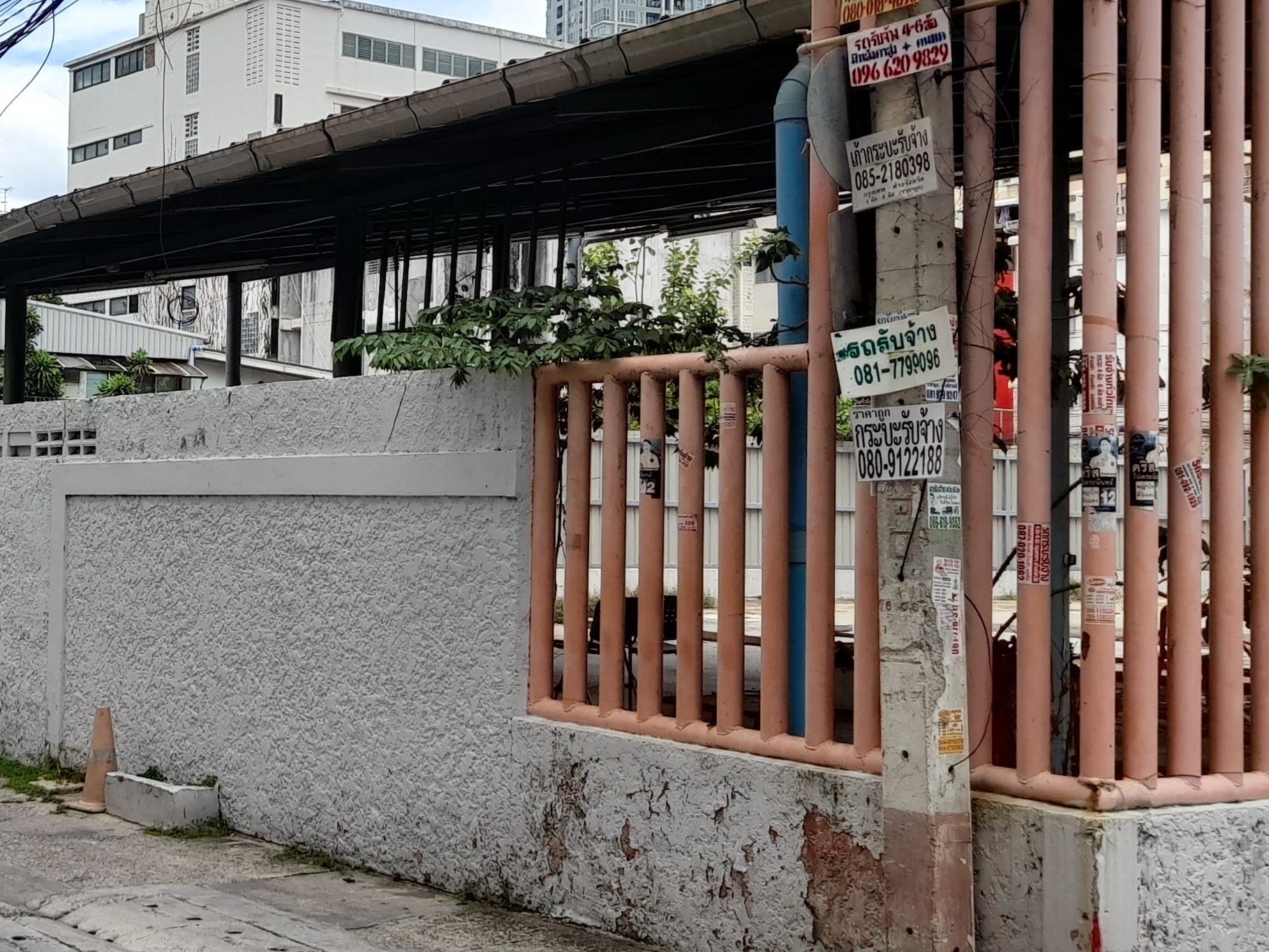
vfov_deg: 26.5
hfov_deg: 33.5
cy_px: 422
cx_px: 193
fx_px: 2017
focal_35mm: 55
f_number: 2
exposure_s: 1/607
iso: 20
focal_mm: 4.6
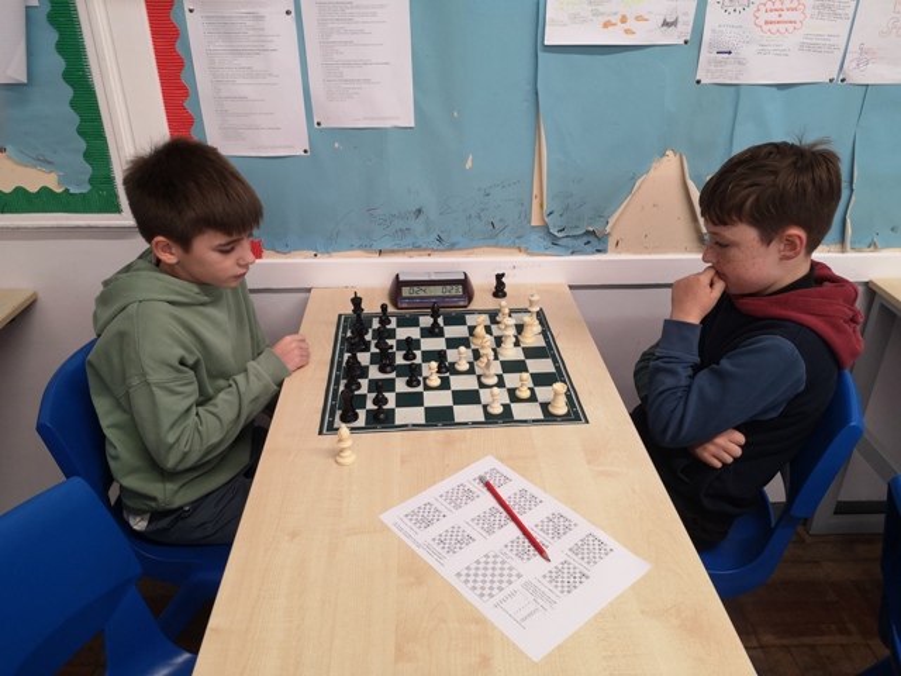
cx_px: 450
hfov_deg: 65.3
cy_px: 338
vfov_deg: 51.4
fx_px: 703
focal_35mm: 27
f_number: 1.8
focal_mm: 3.95
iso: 125
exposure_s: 1/100
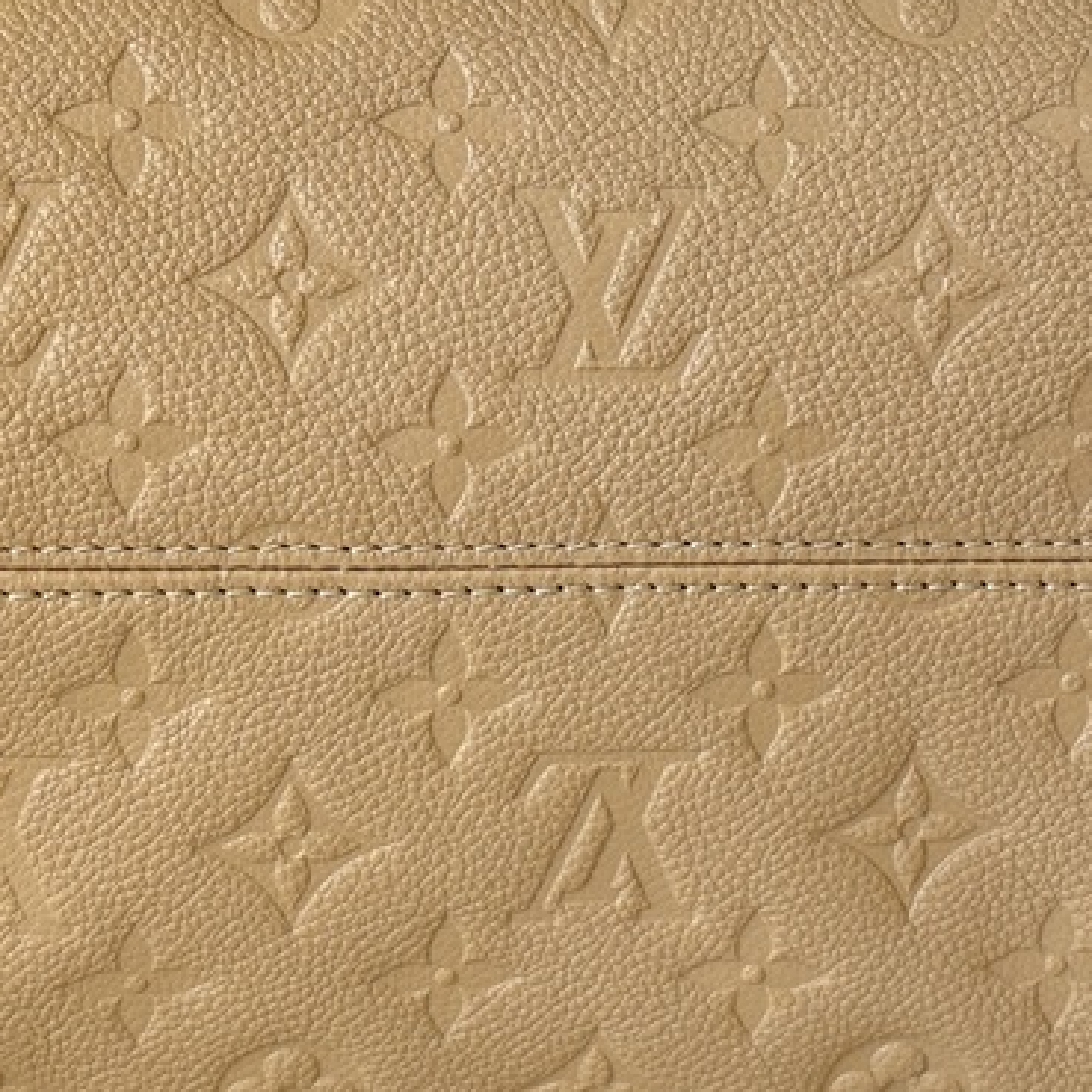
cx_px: 355
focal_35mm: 116
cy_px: 400
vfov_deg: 15.0
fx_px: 4140
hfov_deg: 15.0
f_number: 1.78
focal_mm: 6.76
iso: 80
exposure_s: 1/50
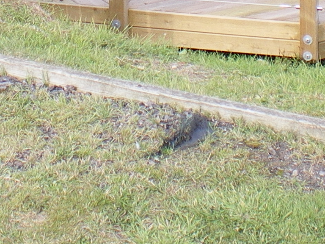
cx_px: 157
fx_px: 1436
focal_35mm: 153
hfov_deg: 12.9
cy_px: -236
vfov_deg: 9.1
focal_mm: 6.3
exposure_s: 1/100
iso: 50
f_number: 4.6
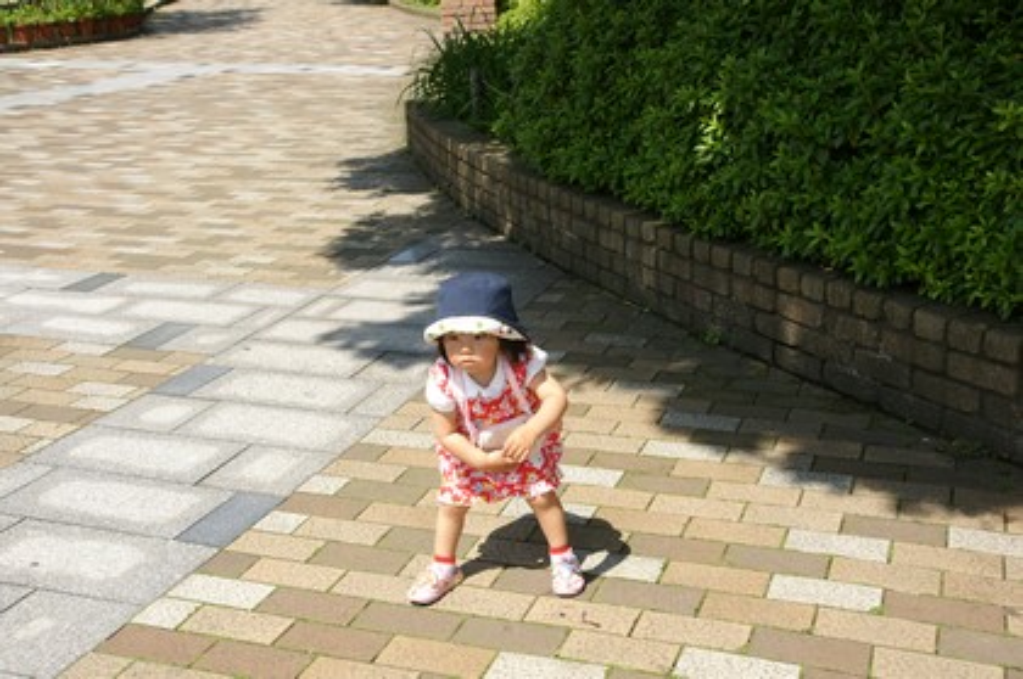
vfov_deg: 34.1
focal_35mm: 39
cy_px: 340
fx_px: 1107
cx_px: 512
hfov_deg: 49.6
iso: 200
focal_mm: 26
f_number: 7.1
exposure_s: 1/320
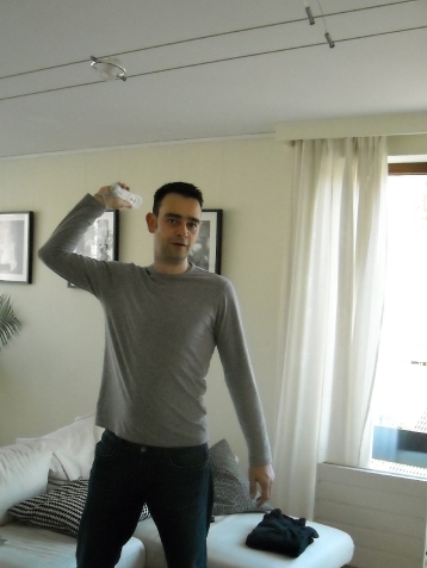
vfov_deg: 42.9
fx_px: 723
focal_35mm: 44
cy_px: 292
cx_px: 169
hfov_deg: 32.8
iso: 800
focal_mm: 5.7
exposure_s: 1/250
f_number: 2.8
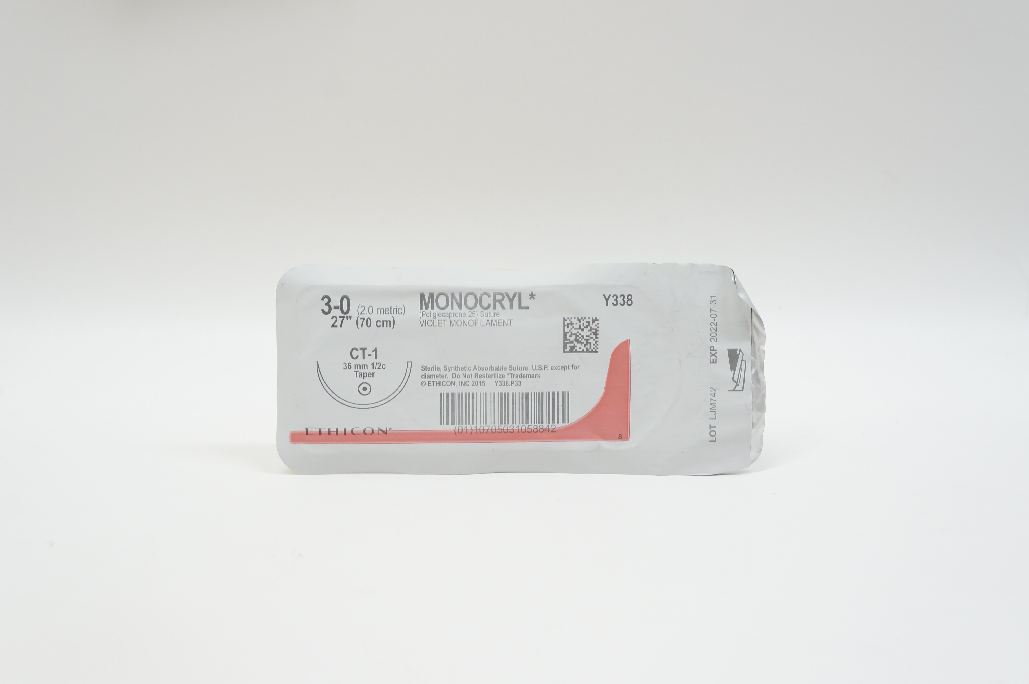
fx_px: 1156
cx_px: 514
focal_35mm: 40
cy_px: 342
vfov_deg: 32.9
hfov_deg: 48.0
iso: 400
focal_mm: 27
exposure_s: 1/50
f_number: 6.3
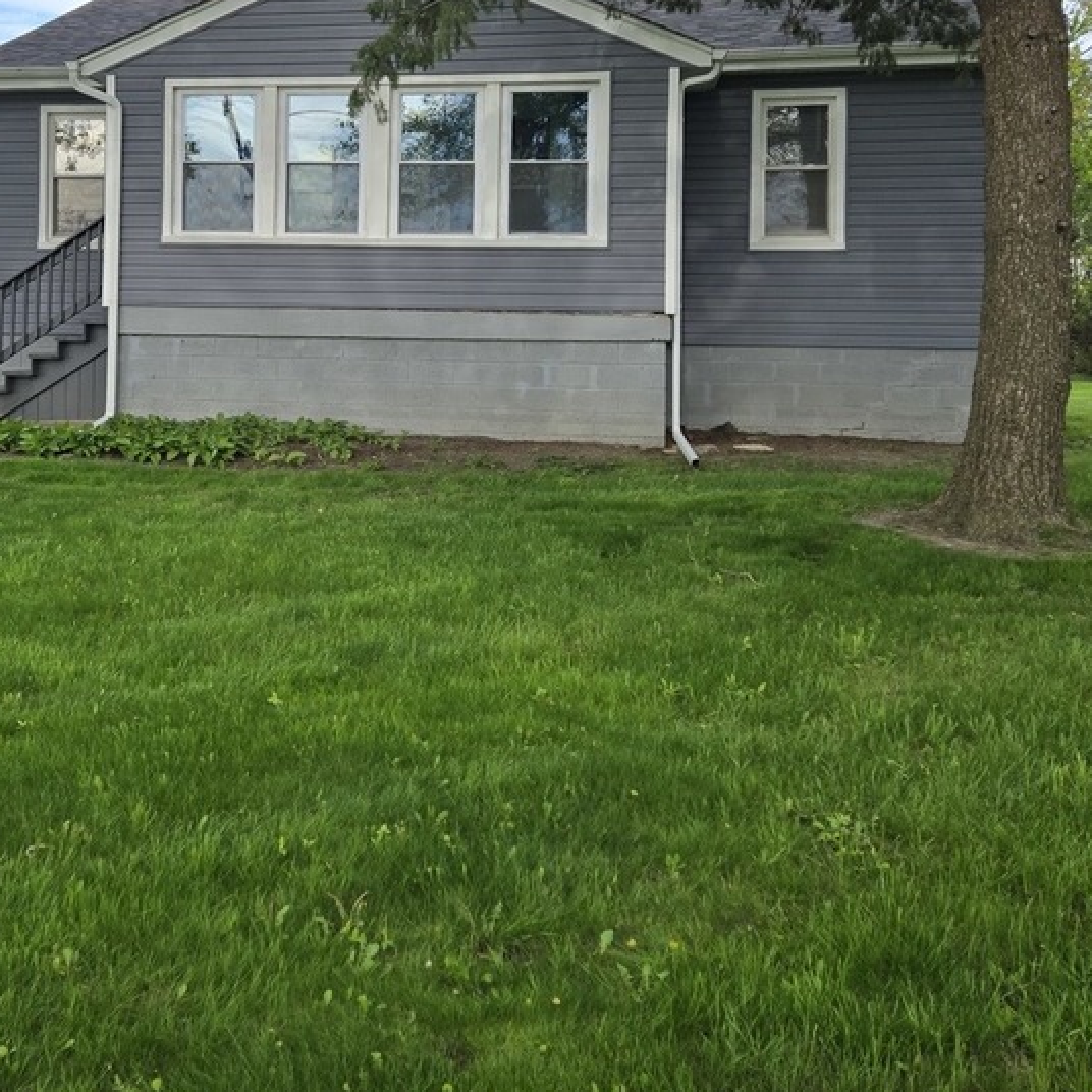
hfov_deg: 40.3
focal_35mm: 41
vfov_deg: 40.2
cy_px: 330
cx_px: 344
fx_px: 1463
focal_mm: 5.4
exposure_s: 1/1925
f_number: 1.8
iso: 80
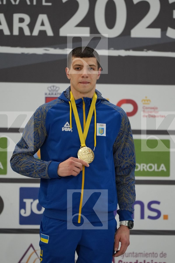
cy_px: 132
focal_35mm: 300
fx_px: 2187
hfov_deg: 4.6
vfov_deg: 6.9
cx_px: 88
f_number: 2.8
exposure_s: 1/500
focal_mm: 200
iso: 2000
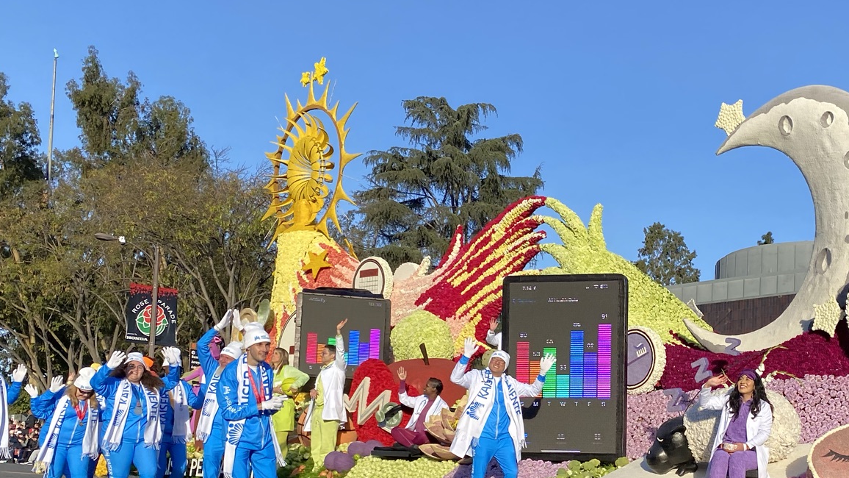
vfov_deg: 24.0
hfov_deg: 40.6
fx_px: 1103
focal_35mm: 49
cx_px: 658
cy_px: 392
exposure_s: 1/1701
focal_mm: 4.25
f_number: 1.8
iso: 32
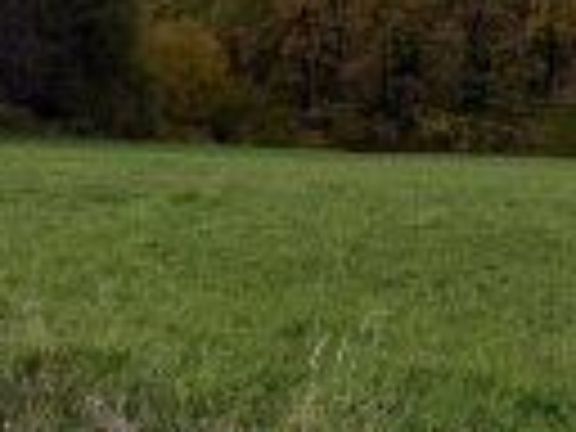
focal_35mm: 75
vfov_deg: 18.8
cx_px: -212
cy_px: -58
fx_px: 1248
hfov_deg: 22.6
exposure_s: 1/3279
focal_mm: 6.76
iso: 80
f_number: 1.78
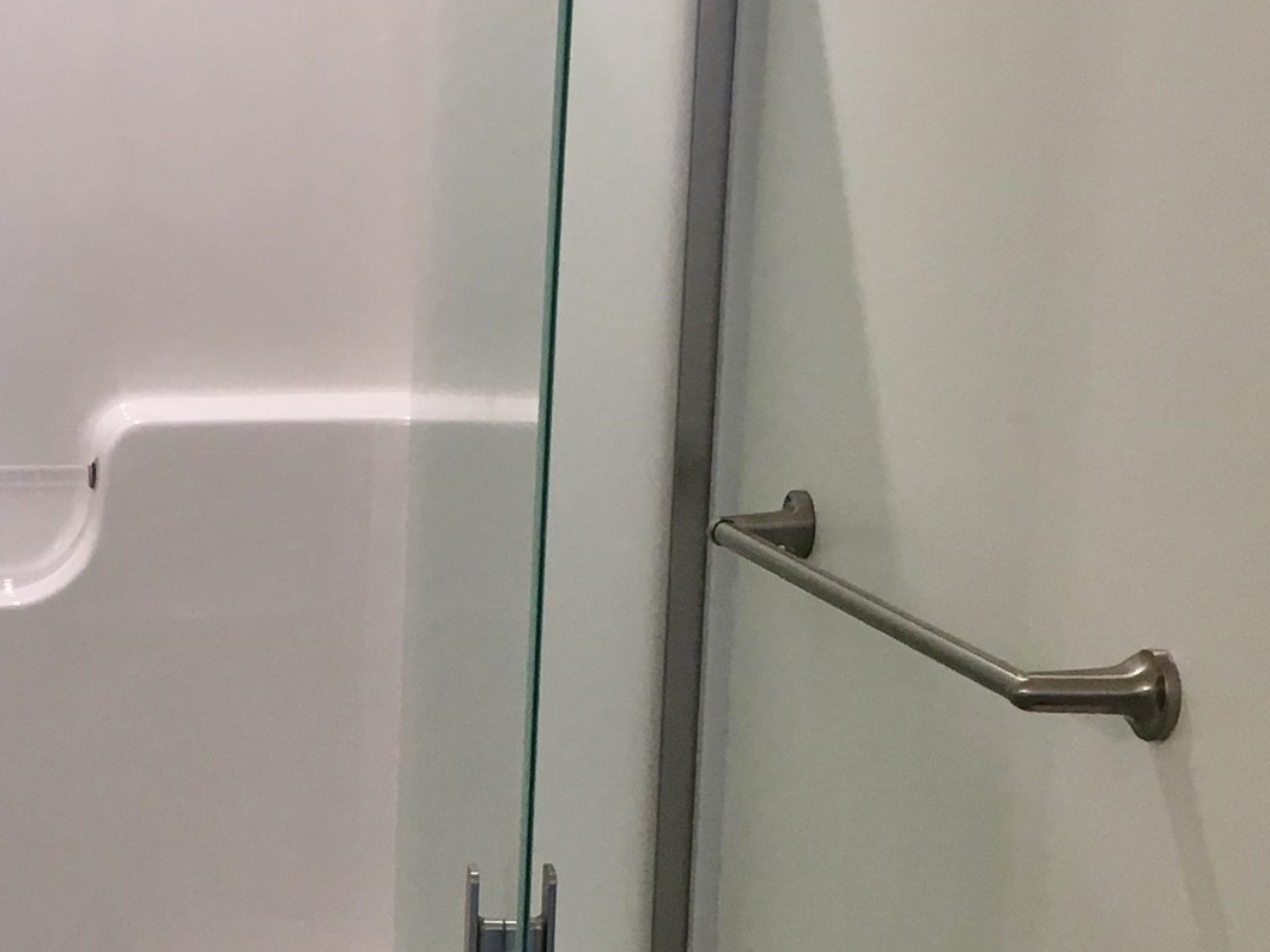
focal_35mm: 84
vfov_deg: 17.4
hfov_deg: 22.1
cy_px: 759
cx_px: -108
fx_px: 3081
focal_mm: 4.15
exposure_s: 1/33
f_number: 2.2
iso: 40
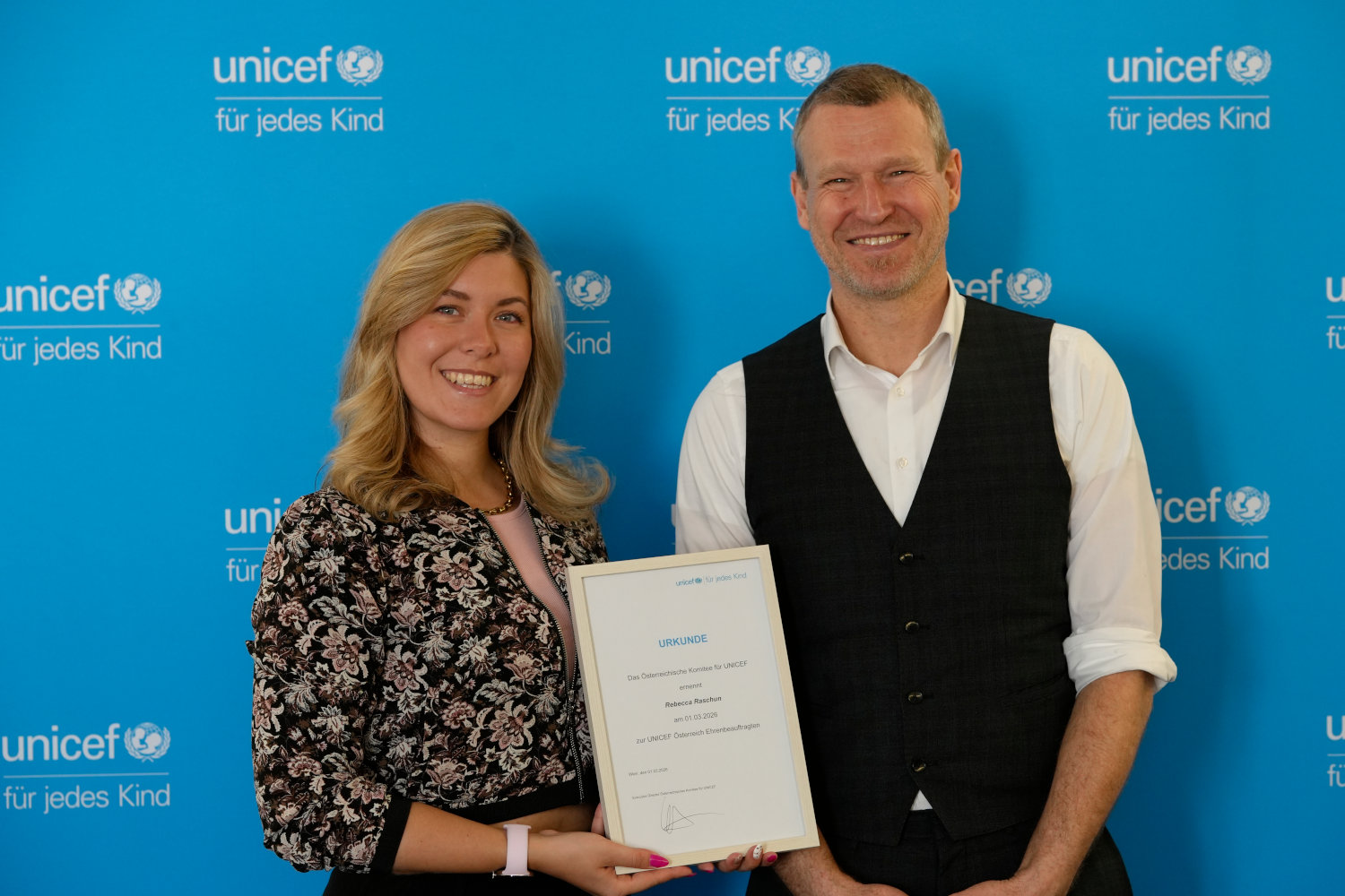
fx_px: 3175
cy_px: 448
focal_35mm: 85
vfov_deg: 16.1
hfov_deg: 23.9
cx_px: 672
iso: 2000
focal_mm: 85
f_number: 4
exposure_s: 1/160
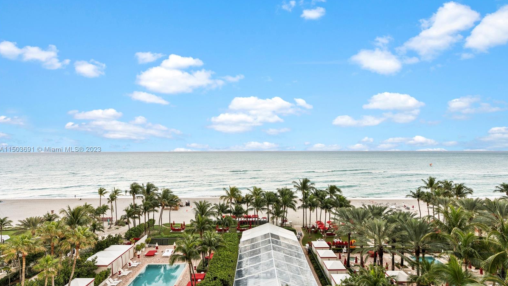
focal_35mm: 17
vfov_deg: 63.9
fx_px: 229
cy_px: 150
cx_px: 255
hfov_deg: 95.9
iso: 100
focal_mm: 16
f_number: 9
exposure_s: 1/13
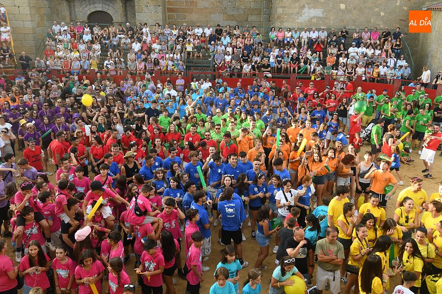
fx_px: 368
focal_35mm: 30
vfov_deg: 43.6
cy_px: 147
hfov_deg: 61.9
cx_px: 221
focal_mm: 20
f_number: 6.3
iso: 160
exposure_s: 1/50
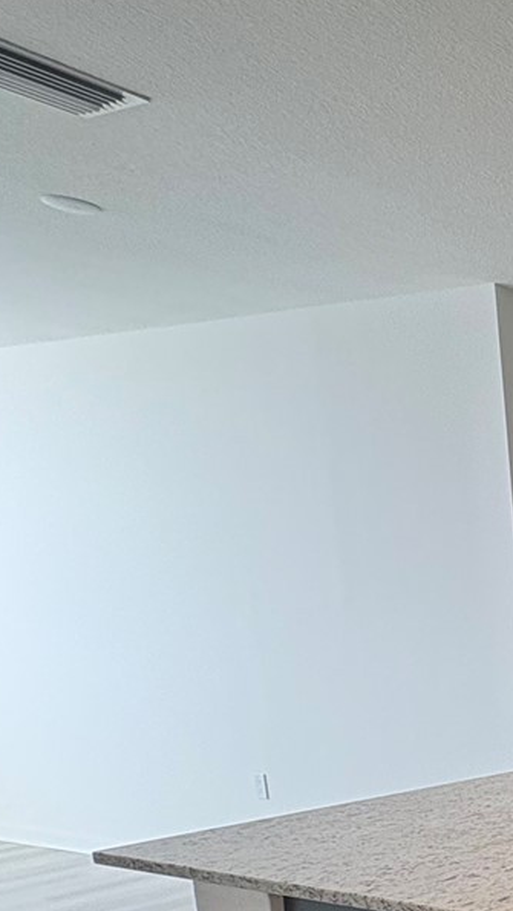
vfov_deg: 46.1
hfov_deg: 18.1
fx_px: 991
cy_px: 764
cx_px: 1055
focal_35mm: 41
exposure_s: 1/120
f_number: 2.2
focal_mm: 2.22
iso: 200
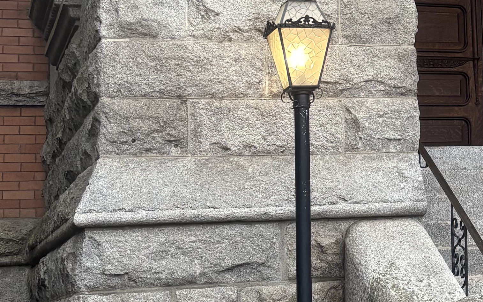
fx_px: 1369
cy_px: 30
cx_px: 612
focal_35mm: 104
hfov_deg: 18.7
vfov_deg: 12.5
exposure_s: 1/301
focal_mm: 5.96
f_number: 1.6
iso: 50
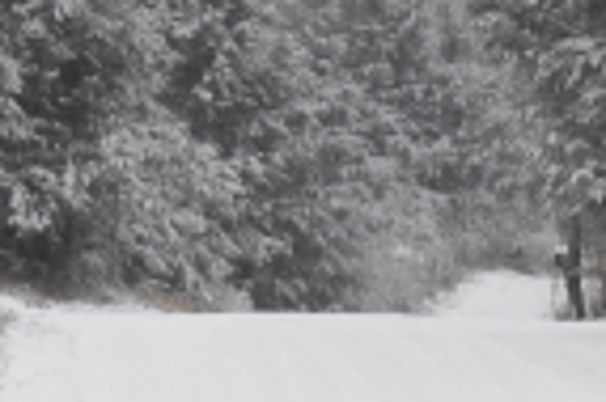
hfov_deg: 4.9
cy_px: 728
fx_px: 7045
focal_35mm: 419
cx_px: 426
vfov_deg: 3.3
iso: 100
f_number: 5.6
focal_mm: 40
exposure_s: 1/125
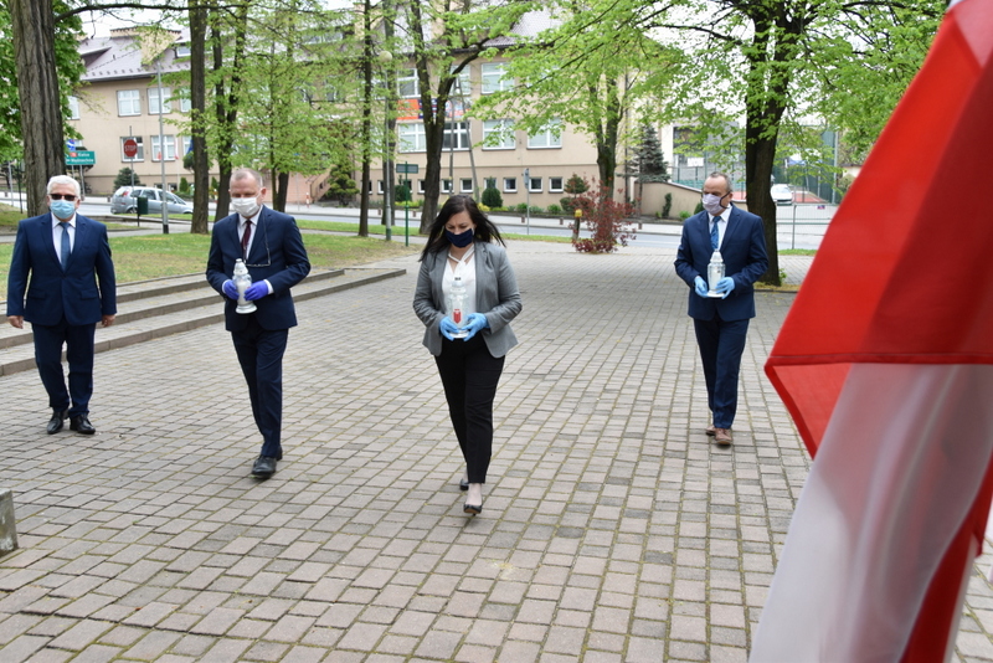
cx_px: 496
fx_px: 911
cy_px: 332
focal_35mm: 33
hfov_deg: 57.2
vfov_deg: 40.0
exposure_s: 1/100
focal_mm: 22
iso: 100
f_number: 5
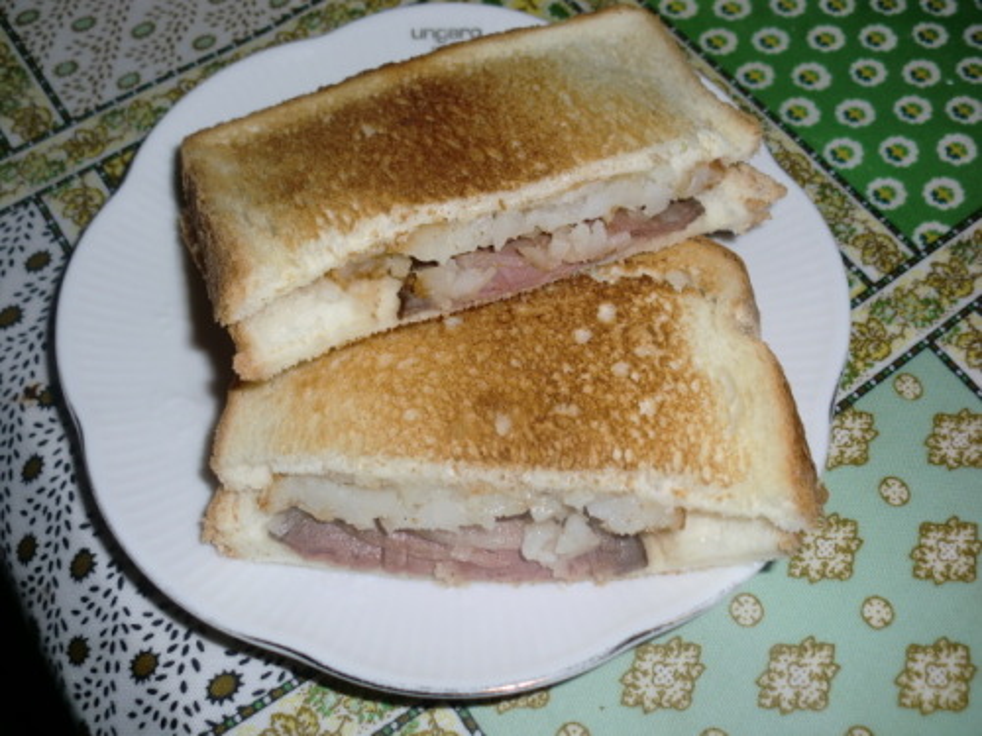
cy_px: 368
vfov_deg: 40.7
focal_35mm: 35
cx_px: 491
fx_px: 993
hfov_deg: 52.6
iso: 64
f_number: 7.8
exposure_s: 1/40
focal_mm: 6.3
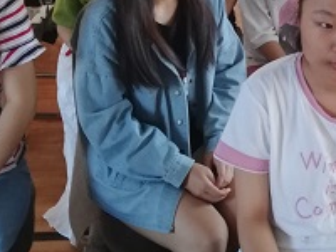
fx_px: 806
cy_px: -2
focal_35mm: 83
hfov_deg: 22.6
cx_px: 339
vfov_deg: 17.4
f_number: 2.2
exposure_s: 1/33.3
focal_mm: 3.81
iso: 320
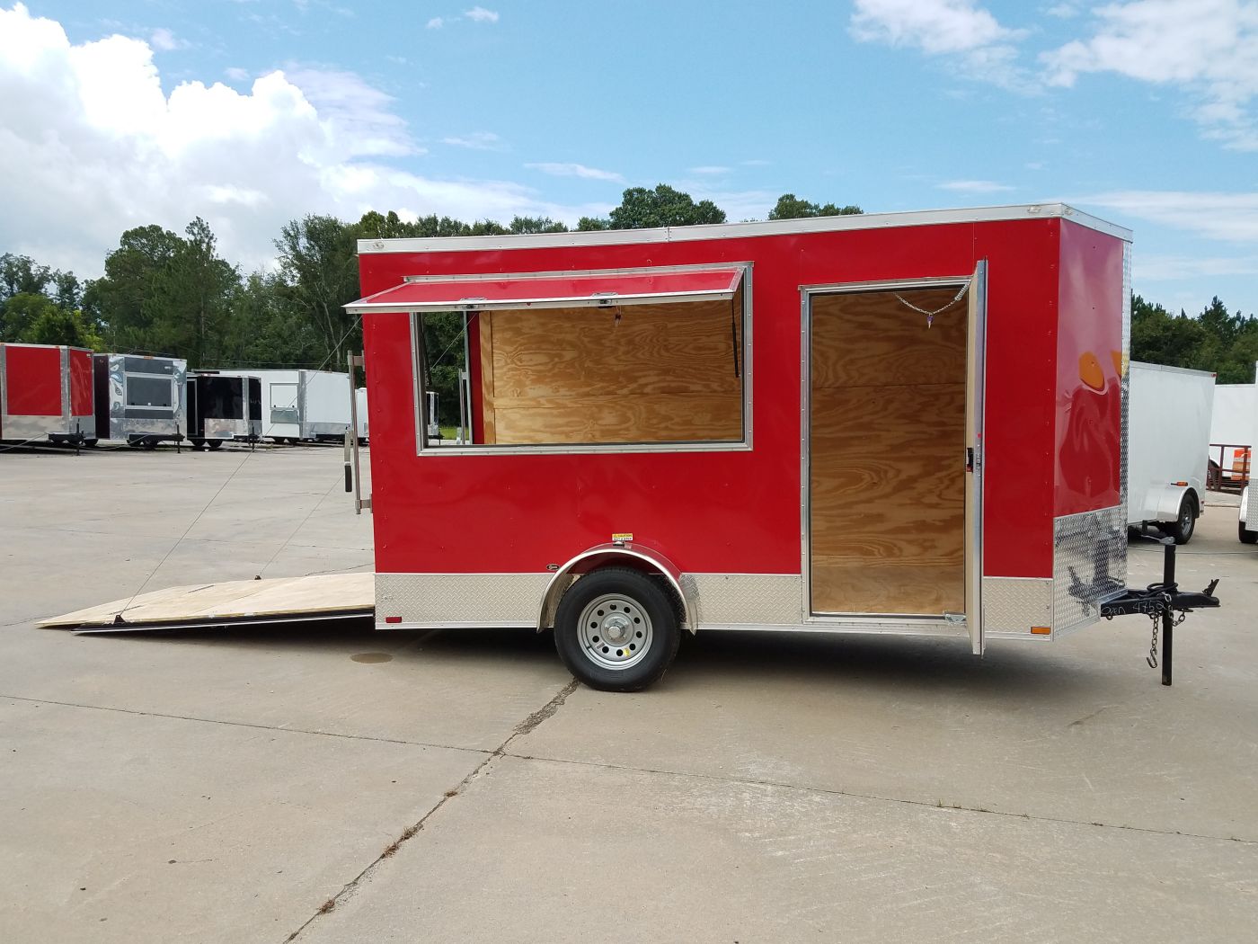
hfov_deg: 67.3
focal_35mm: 26
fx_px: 945
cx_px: 629
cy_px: 472
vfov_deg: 53.1
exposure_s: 1/1680
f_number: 1.7
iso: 40
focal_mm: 4.2
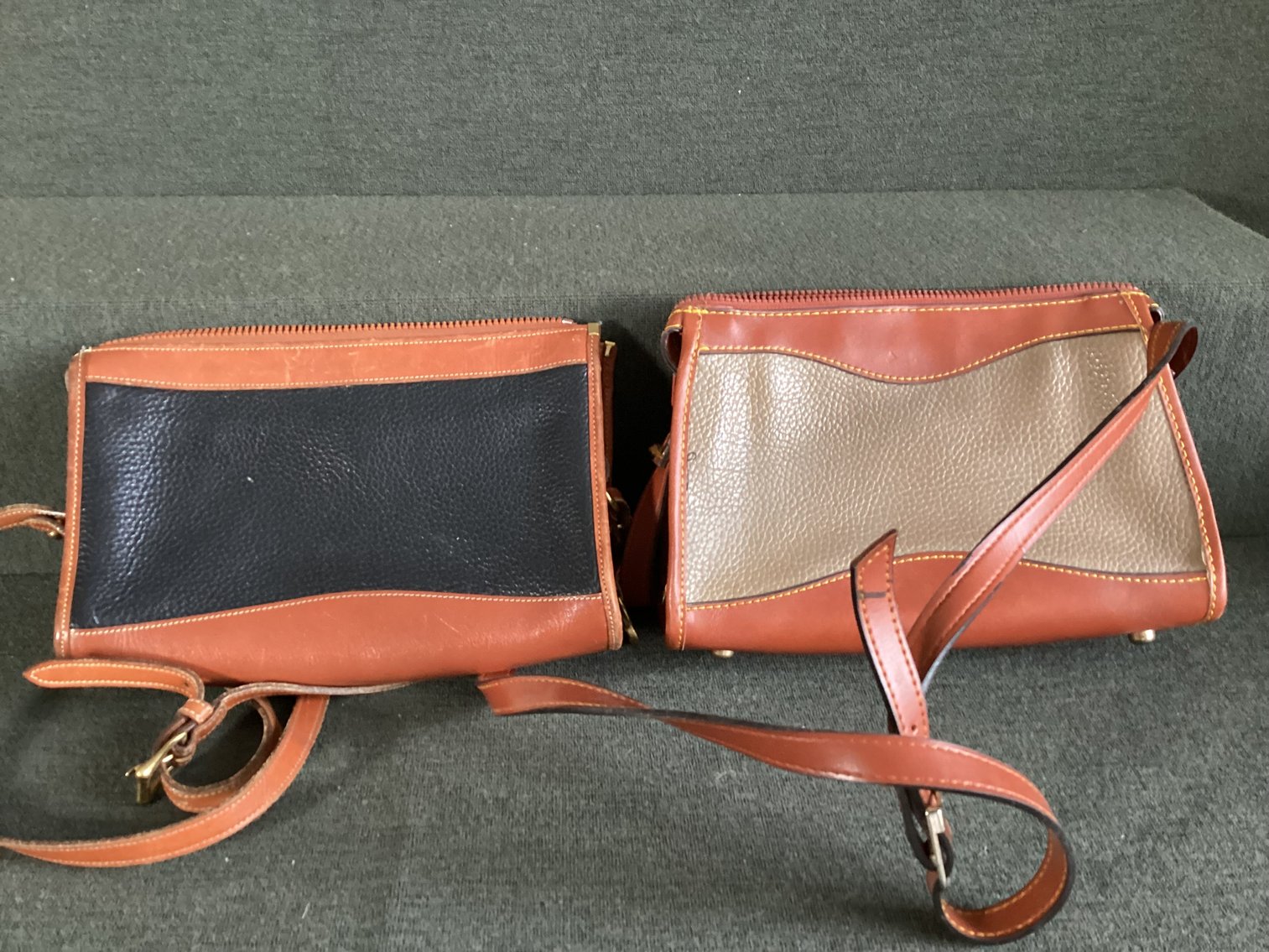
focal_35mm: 31
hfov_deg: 58.3
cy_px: 476
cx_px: 634
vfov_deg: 45.4
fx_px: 1137
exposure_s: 1/40
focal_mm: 3.3
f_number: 2.4
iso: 400
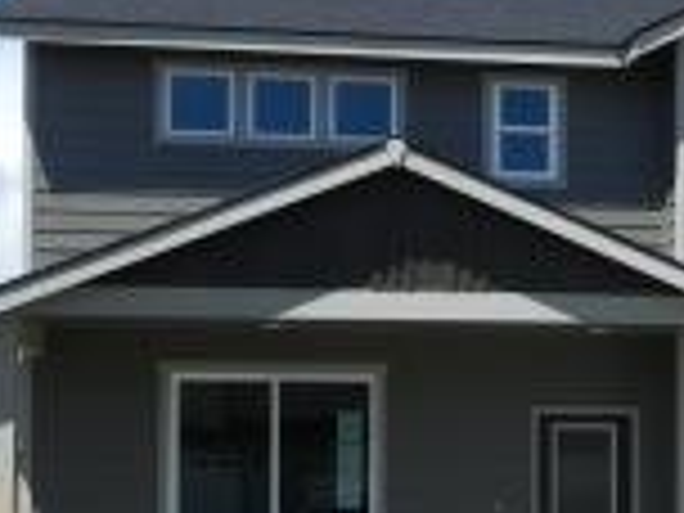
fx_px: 1917
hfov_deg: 19.5
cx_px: 711
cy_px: 482
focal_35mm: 97
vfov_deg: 15.0
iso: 160
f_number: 7.1
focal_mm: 5.9
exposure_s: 1/454
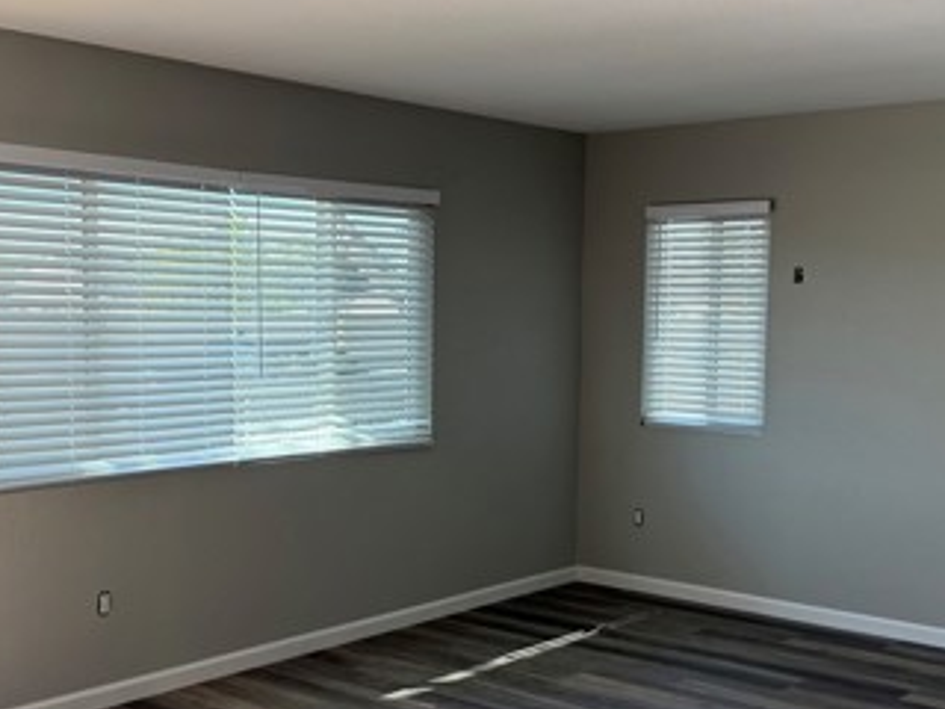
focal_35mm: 48
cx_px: 487
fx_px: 1310
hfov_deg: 39.7
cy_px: 425
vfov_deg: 30.2
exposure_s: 1/243
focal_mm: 6.76
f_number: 1.78
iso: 125
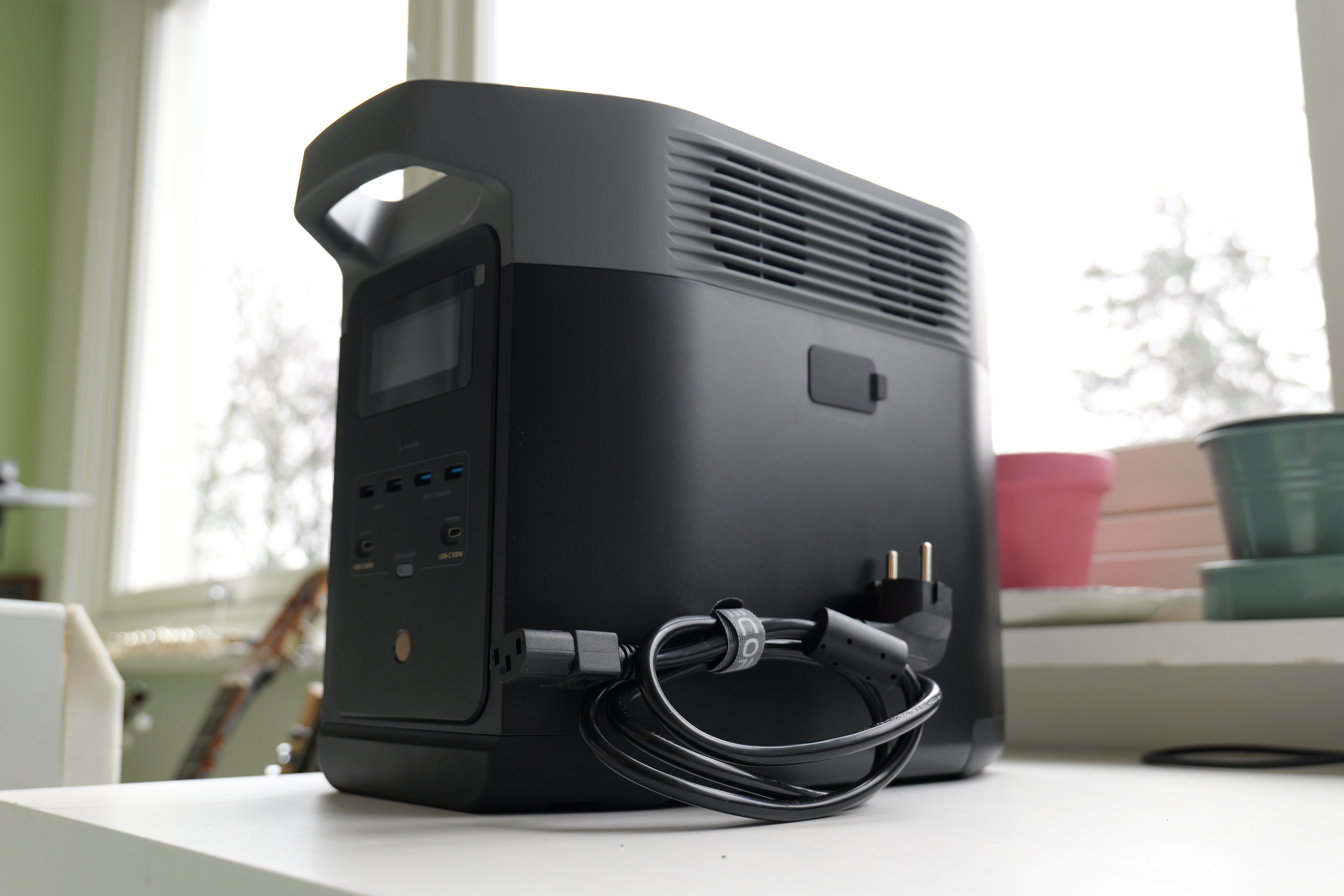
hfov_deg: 57.2
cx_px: 672
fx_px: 1232
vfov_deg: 40.0
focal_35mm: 33
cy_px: 448
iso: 1000
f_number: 5.6
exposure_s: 1/100
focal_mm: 33
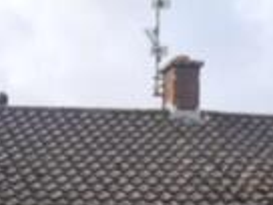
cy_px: 437
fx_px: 978
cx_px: -9
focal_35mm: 124
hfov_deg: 15.6
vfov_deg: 10.7
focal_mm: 4.15
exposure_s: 1/520
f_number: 2.2
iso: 32
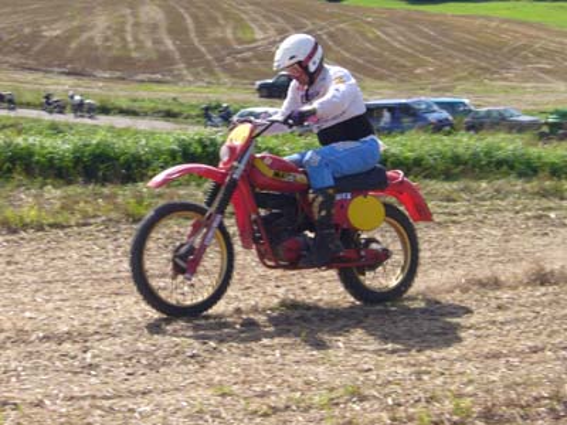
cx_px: 284
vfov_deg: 17.2
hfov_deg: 22.8
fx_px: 1409
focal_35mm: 86
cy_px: 212
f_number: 9
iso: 100
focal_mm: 14.3
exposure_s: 1/160
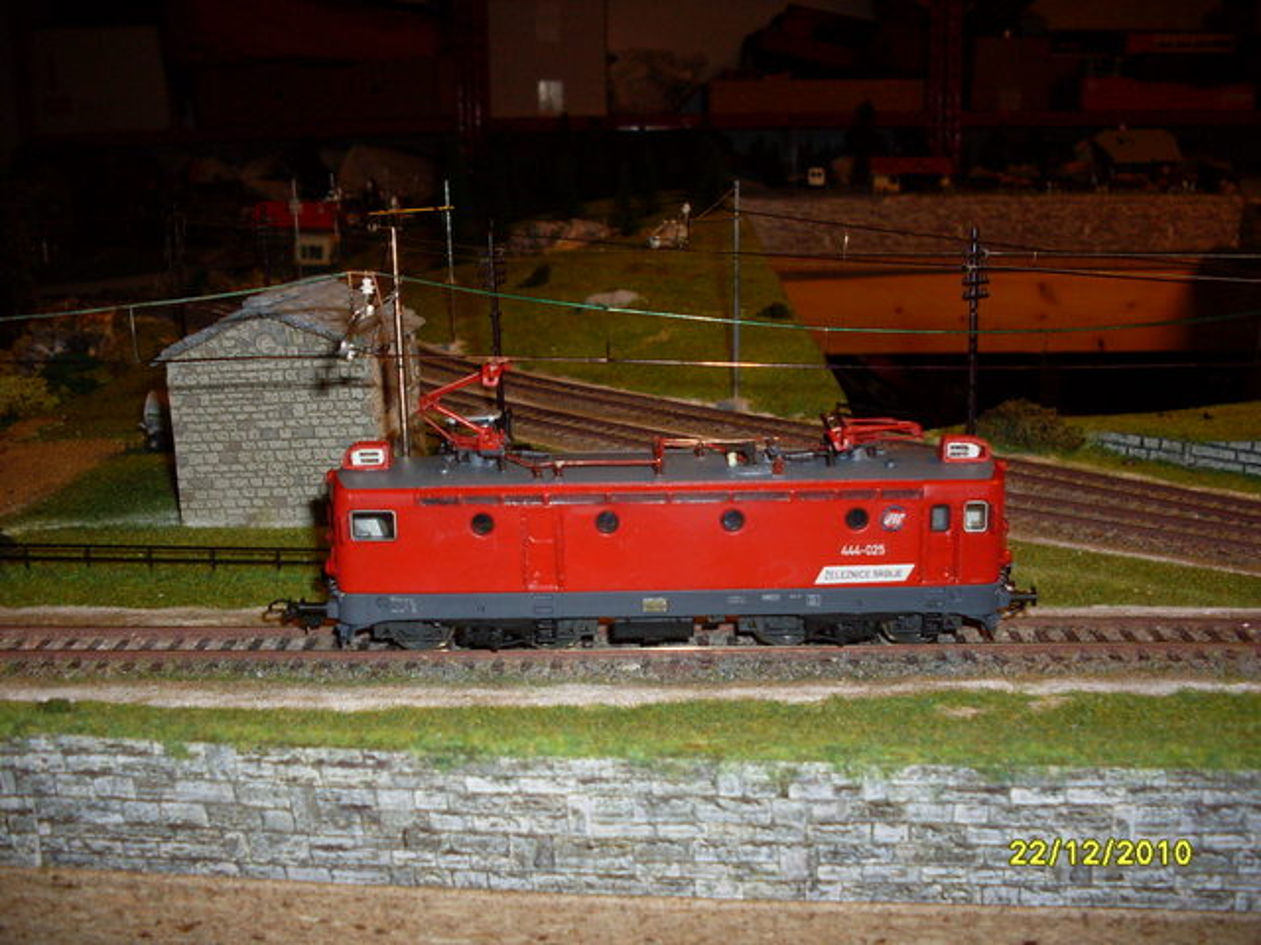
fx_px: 1384
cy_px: 472
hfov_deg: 49.0
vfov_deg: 37.7
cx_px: 630
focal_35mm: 38
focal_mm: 6.3
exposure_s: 1/45
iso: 100
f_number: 2.8
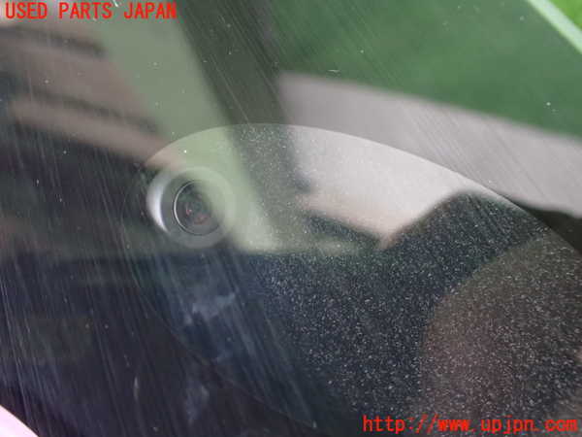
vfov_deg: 46.8
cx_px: 291
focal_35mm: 30
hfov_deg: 60.0
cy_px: 218
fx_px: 504
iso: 1250
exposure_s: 1/30
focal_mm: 5.4
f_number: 2.3
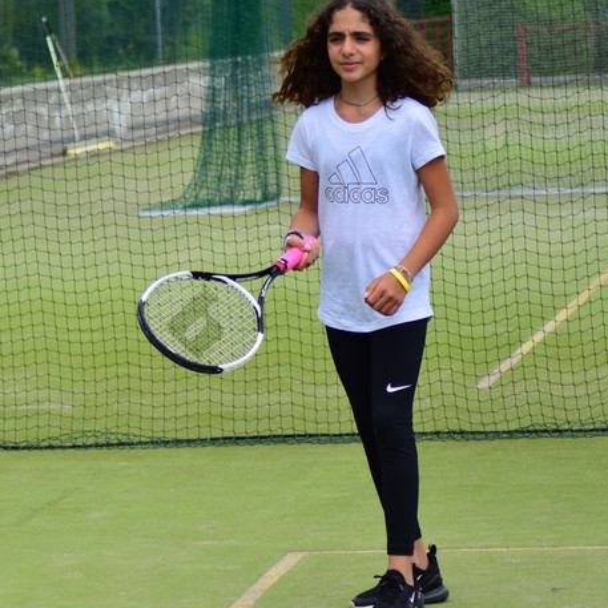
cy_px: 200
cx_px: -21
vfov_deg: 8.7
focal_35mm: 200
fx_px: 3974
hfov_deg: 8.7
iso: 140
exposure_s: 1/1250
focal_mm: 70
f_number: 4
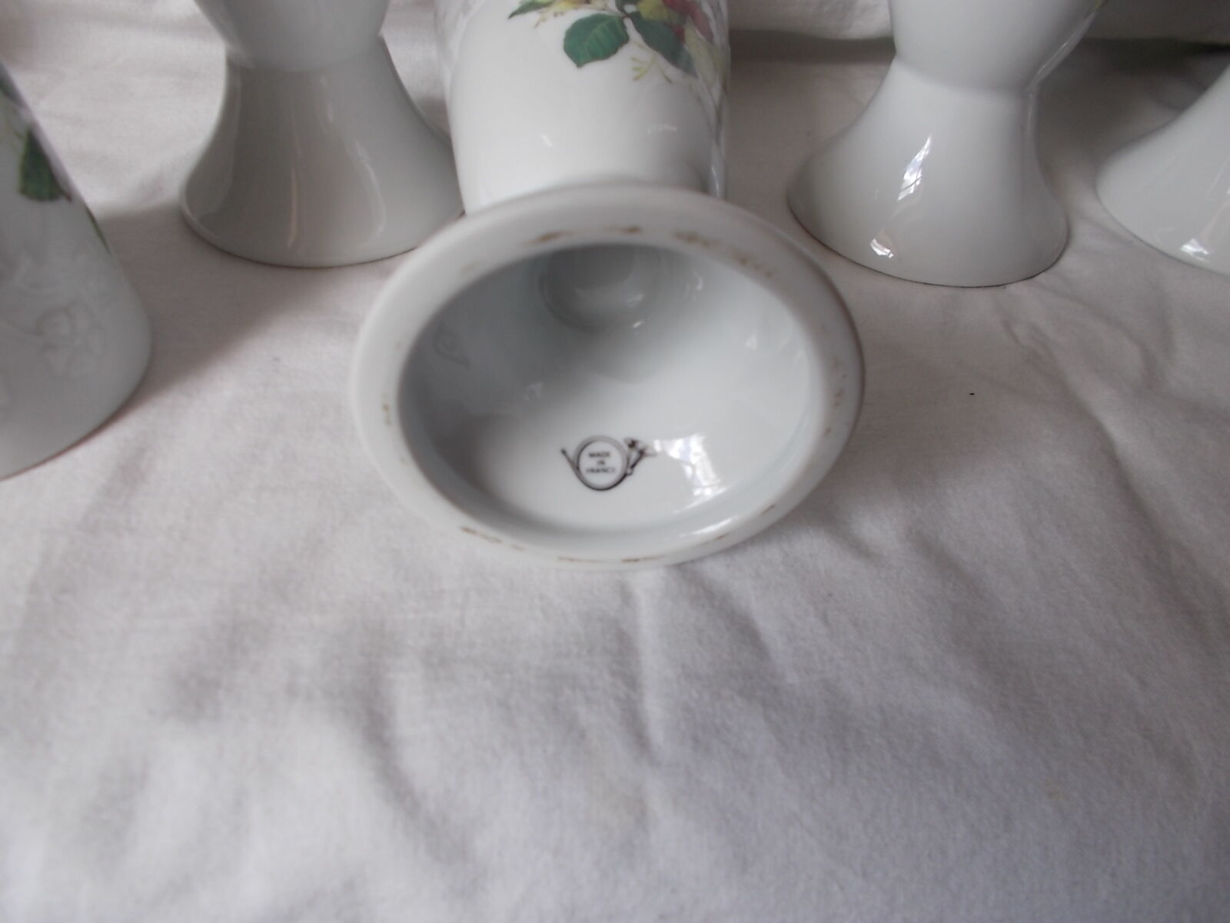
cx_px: 615
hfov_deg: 67.3
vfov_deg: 53.1
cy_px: 462
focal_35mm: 26
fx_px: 924
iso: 80
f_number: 3.2
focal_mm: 4.6
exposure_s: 1/80
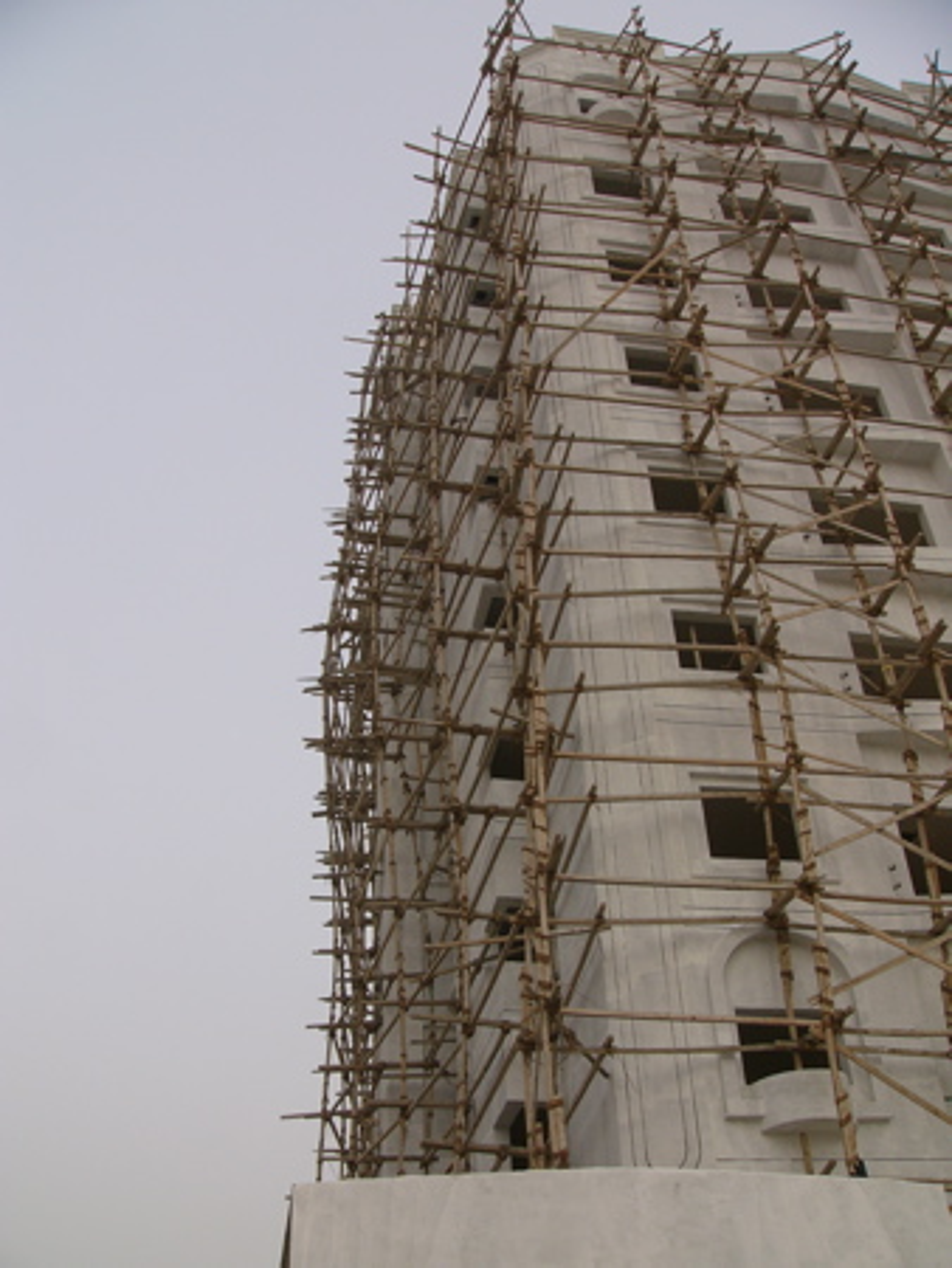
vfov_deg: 51.3
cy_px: 634
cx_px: 476
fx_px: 1319
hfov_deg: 39.7
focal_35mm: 36
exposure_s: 1/200
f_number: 4
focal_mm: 6
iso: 50
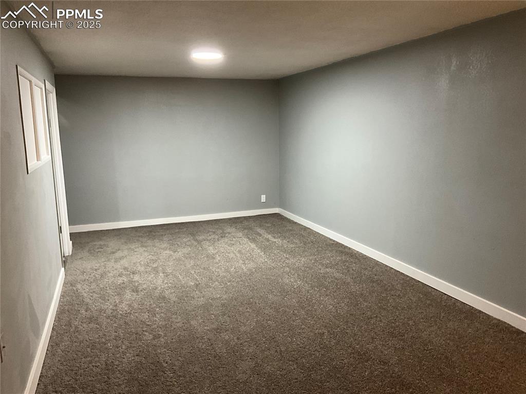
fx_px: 440
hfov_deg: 61.7
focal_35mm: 29
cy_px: 197
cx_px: 263
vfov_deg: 48.2
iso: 250
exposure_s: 1/40
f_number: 1.8
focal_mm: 3
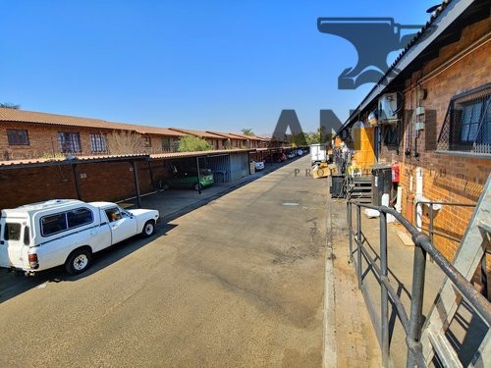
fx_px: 227
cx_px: 246
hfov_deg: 94.5
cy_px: 184
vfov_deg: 78.1
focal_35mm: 16
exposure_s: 1/1000
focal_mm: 2.18
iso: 50
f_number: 1.9
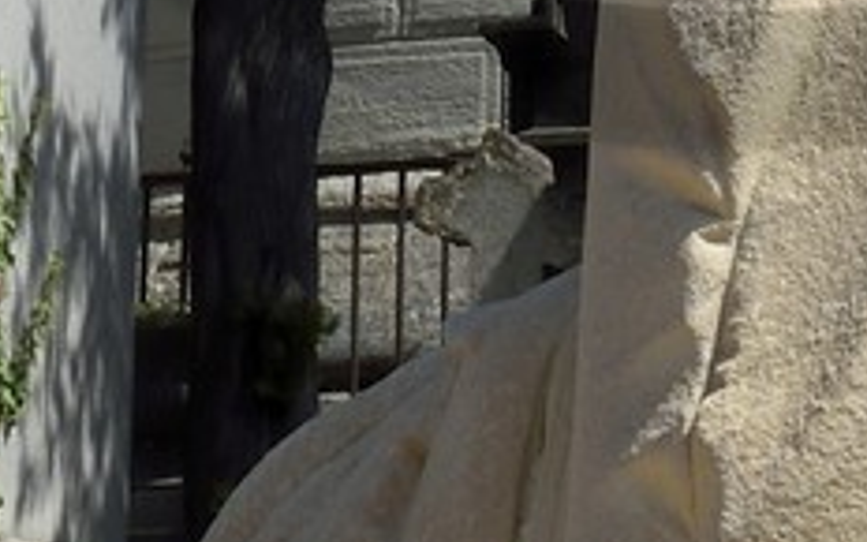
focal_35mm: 225
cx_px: 740
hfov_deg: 9.3
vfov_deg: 5.5
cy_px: -1017
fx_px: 5316
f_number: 20
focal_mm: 32
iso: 200
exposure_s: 1/160
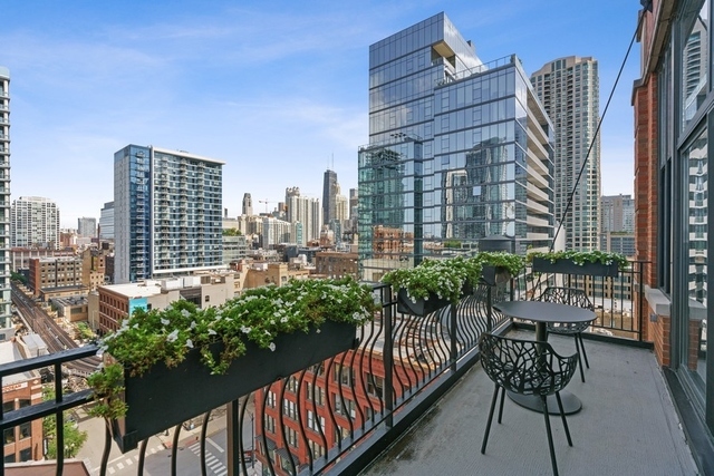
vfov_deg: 73.8
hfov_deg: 96.7
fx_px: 317
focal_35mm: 16
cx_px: 357
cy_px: 238
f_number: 7.1
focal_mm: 16
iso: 320
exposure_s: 1/500
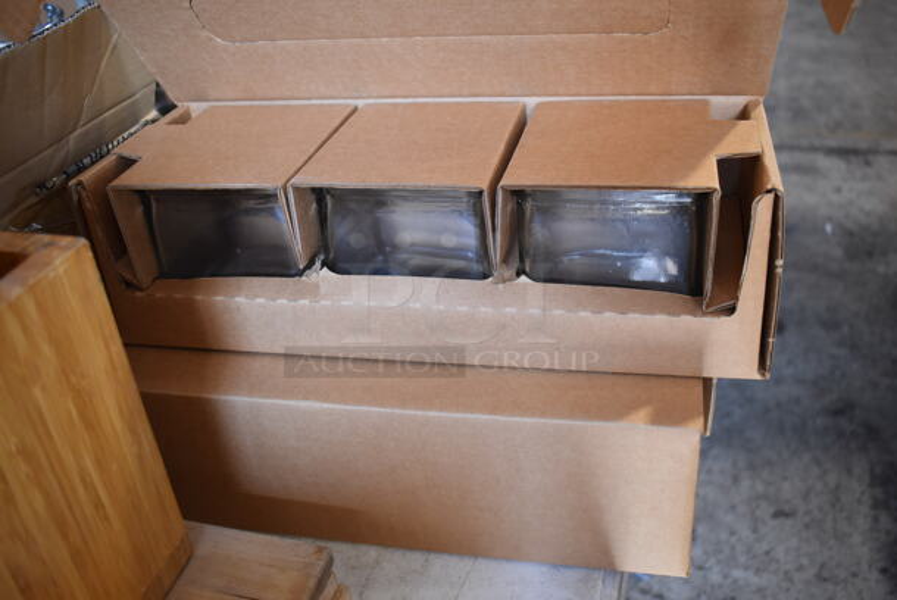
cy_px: 300
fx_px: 860
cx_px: 448
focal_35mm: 34
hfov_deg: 55.1
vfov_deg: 38.4
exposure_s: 1/125
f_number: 3.8
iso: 1100
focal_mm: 23
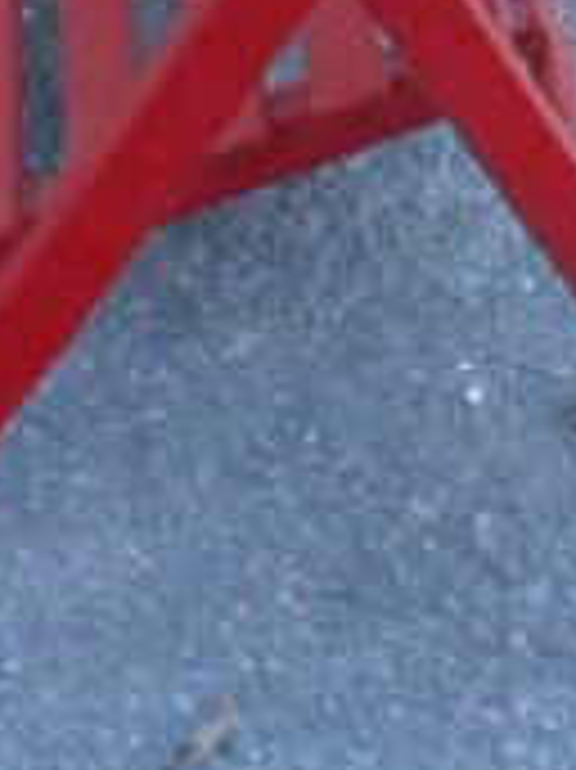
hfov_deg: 11.3
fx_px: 2910
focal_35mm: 131
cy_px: -531
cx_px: 292
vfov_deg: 13.7
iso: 200
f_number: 8
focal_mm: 4.6
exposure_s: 1/20
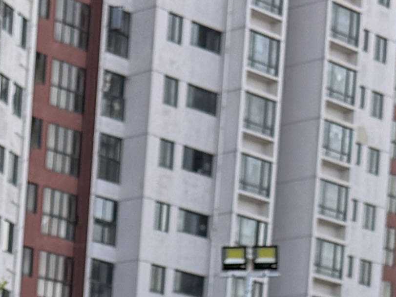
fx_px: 1933
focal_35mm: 169
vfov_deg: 8.1
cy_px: 702
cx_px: -195
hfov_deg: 11.2
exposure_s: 1/1385
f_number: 1.78
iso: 100
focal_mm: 6.76
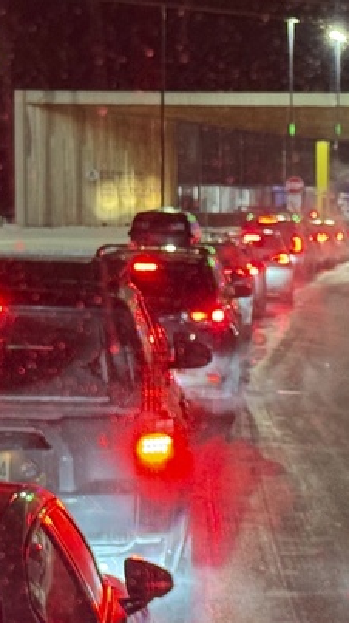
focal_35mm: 133
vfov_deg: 16.1
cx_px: 378
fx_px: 2193
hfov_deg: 9.0
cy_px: 445
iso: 500
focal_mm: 6.76
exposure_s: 1/40
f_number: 1.78
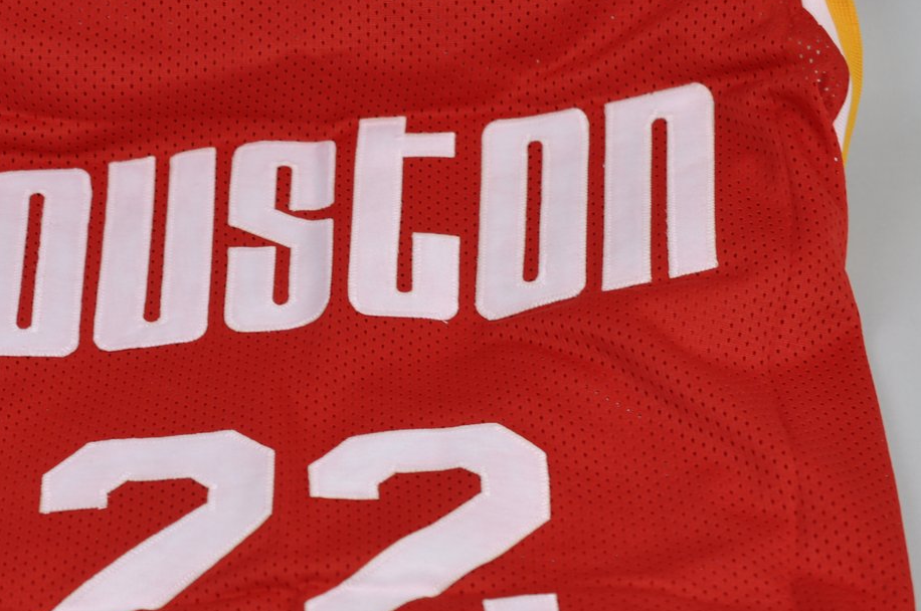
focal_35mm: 112
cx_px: 262
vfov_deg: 12.2
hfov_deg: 18.2
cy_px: 400
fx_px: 2861
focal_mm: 40
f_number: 4
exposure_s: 1/60
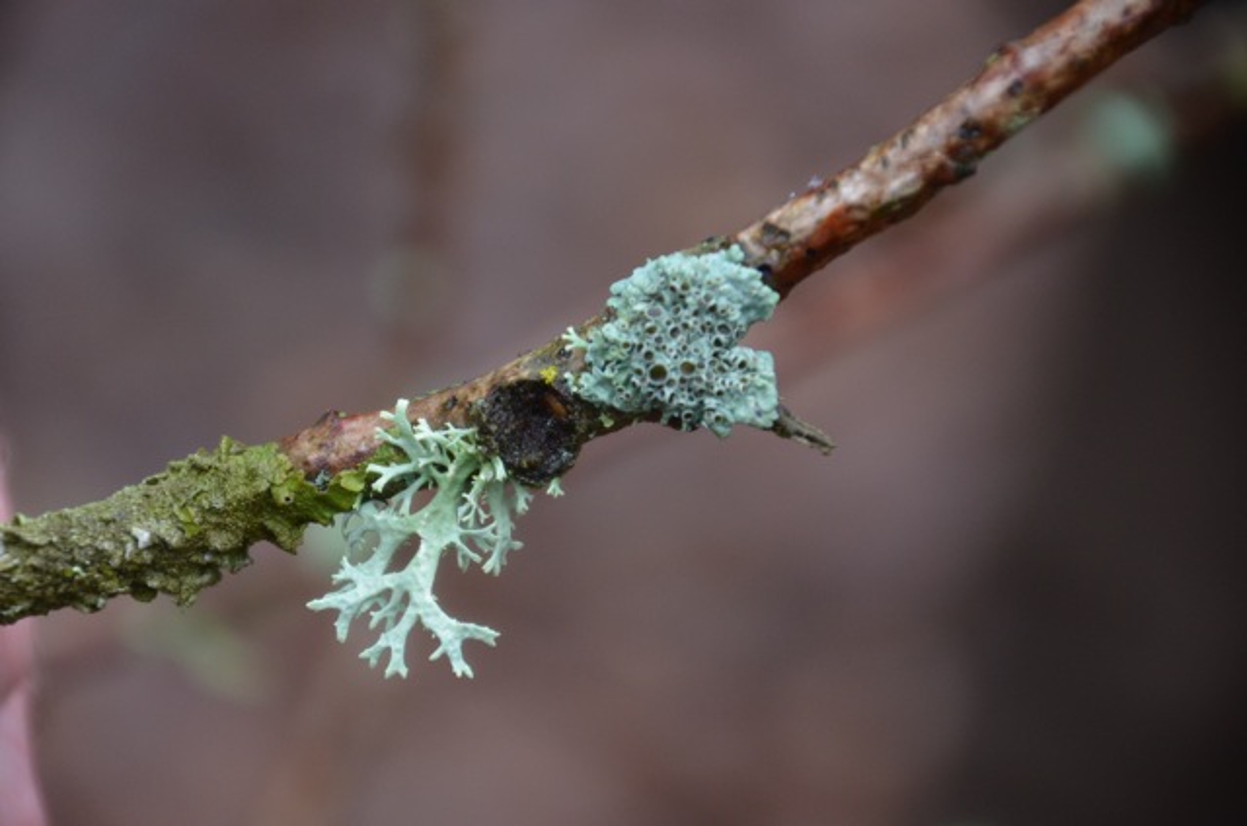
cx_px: 624
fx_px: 12964
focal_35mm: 375
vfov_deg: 3.7
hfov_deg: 5.5
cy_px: 413
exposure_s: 1/125
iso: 800
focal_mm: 250
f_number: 6.3
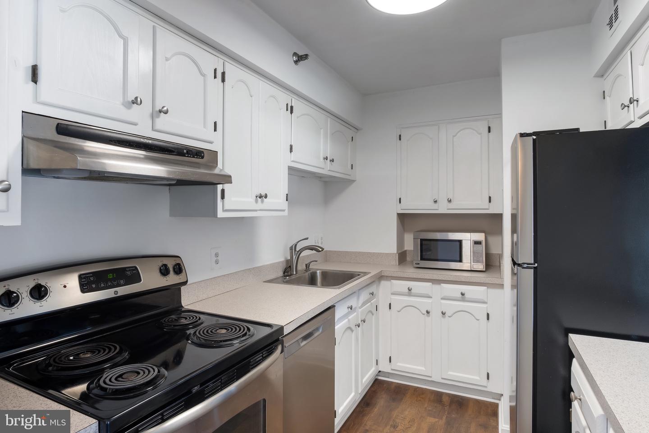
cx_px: 324
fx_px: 324
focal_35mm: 18
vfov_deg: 67.4
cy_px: 216
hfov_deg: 90.0
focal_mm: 12
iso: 200
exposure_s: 1/4
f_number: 9
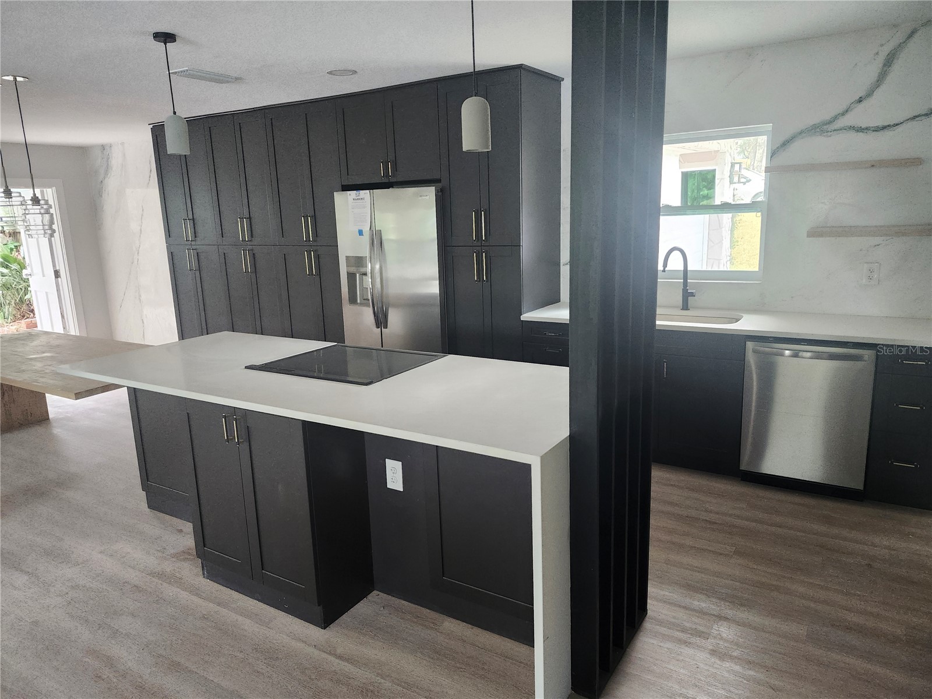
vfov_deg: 58.9
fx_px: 619
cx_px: 466
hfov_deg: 73.9
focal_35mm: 23
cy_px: 350
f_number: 1.8
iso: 800
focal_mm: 5.54
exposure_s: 1/60
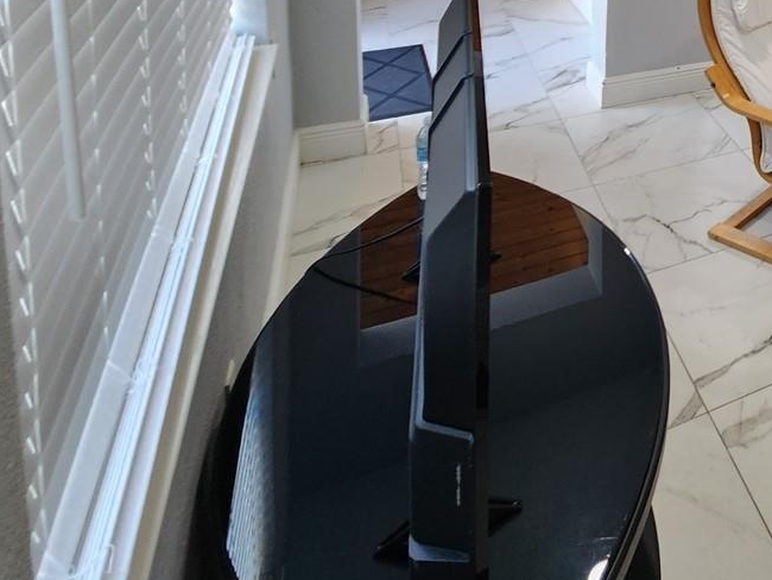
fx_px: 714
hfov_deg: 41.8
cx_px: 892
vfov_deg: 34.9
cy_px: -119
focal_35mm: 32
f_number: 2.2
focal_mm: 2.2
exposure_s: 1/60
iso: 160
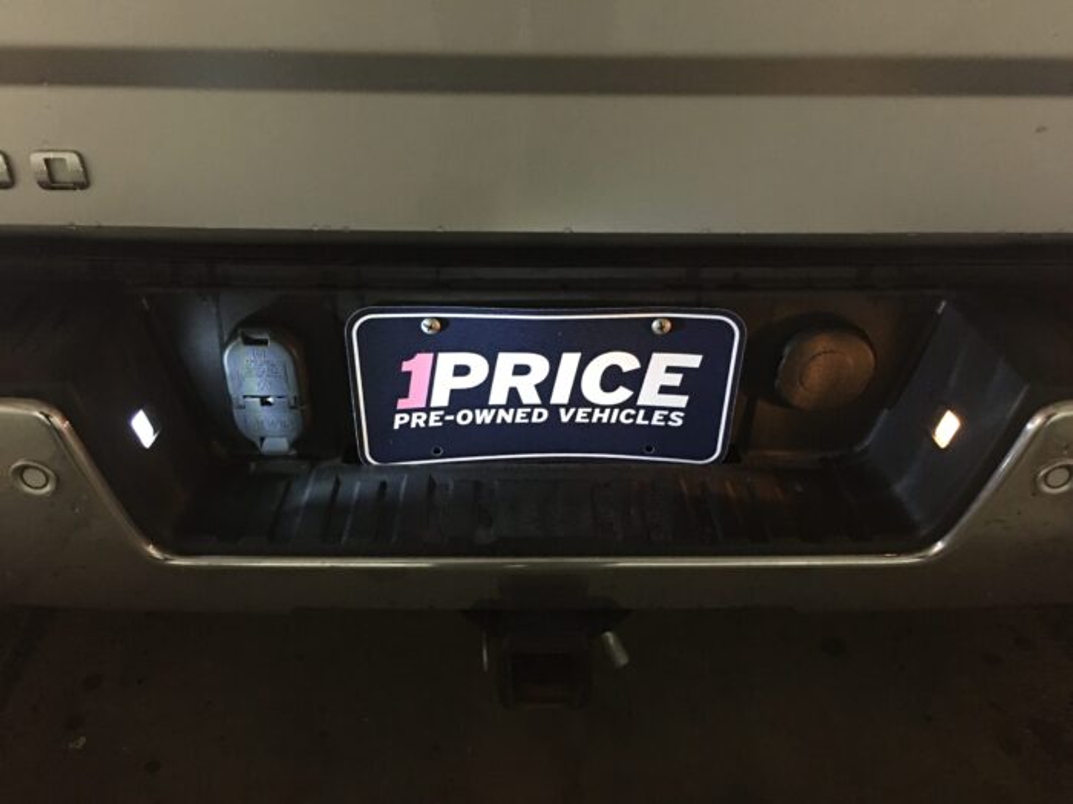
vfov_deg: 48.2
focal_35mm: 29
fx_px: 899
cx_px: 536
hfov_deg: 61.7
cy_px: 402
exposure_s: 1/4
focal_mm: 4.15
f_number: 2.2
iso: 160
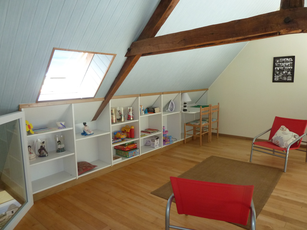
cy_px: 115
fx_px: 222
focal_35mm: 25
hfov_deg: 69.4
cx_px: 154
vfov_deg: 54.9
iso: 200
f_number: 3.3
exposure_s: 1/30
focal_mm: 4.1
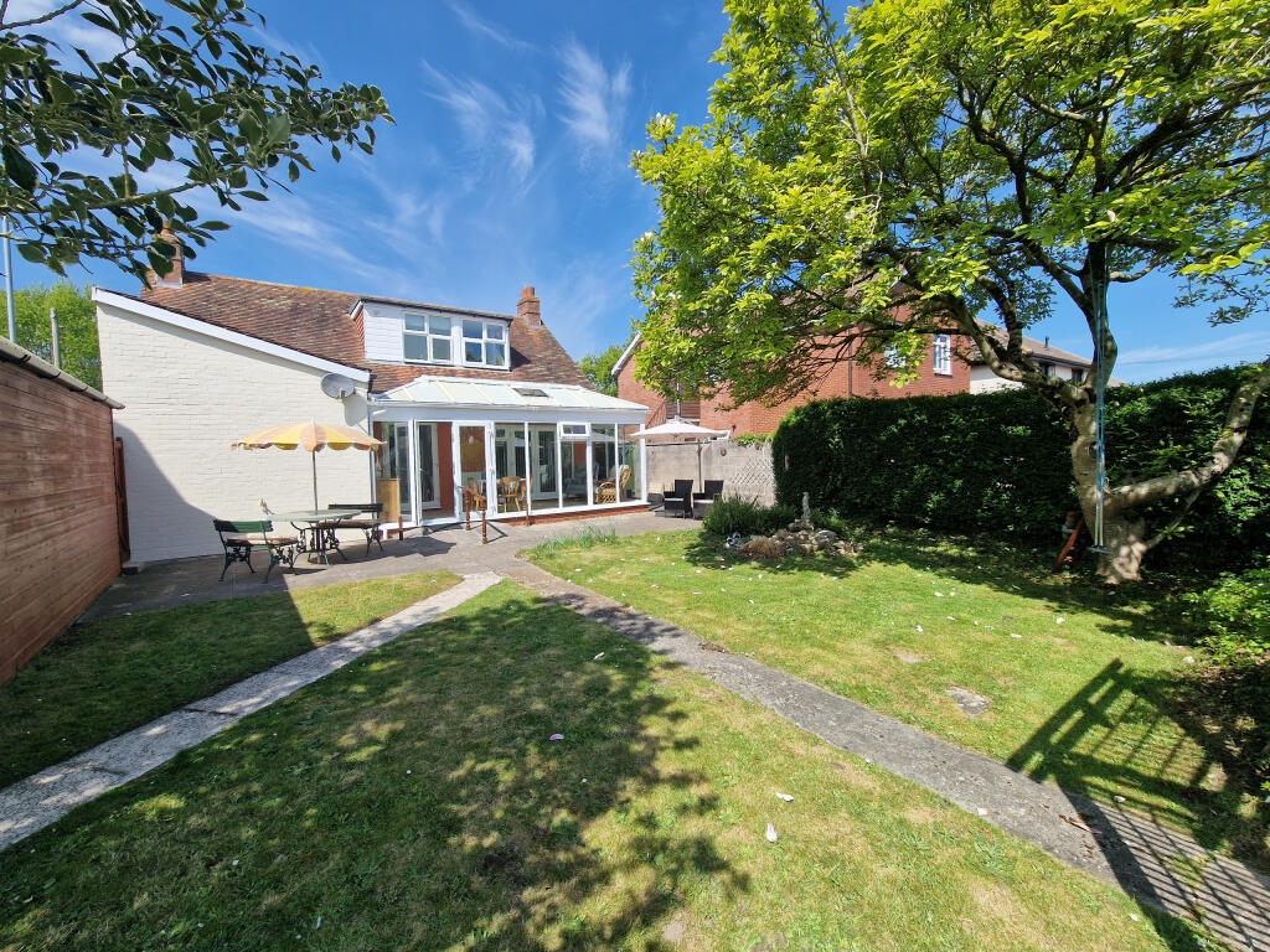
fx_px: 477
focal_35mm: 13
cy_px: 476
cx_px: 635
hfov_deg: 106.2
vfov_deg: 89.9
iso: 50
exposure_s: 1/2036
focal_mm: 2.2
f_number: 2.2
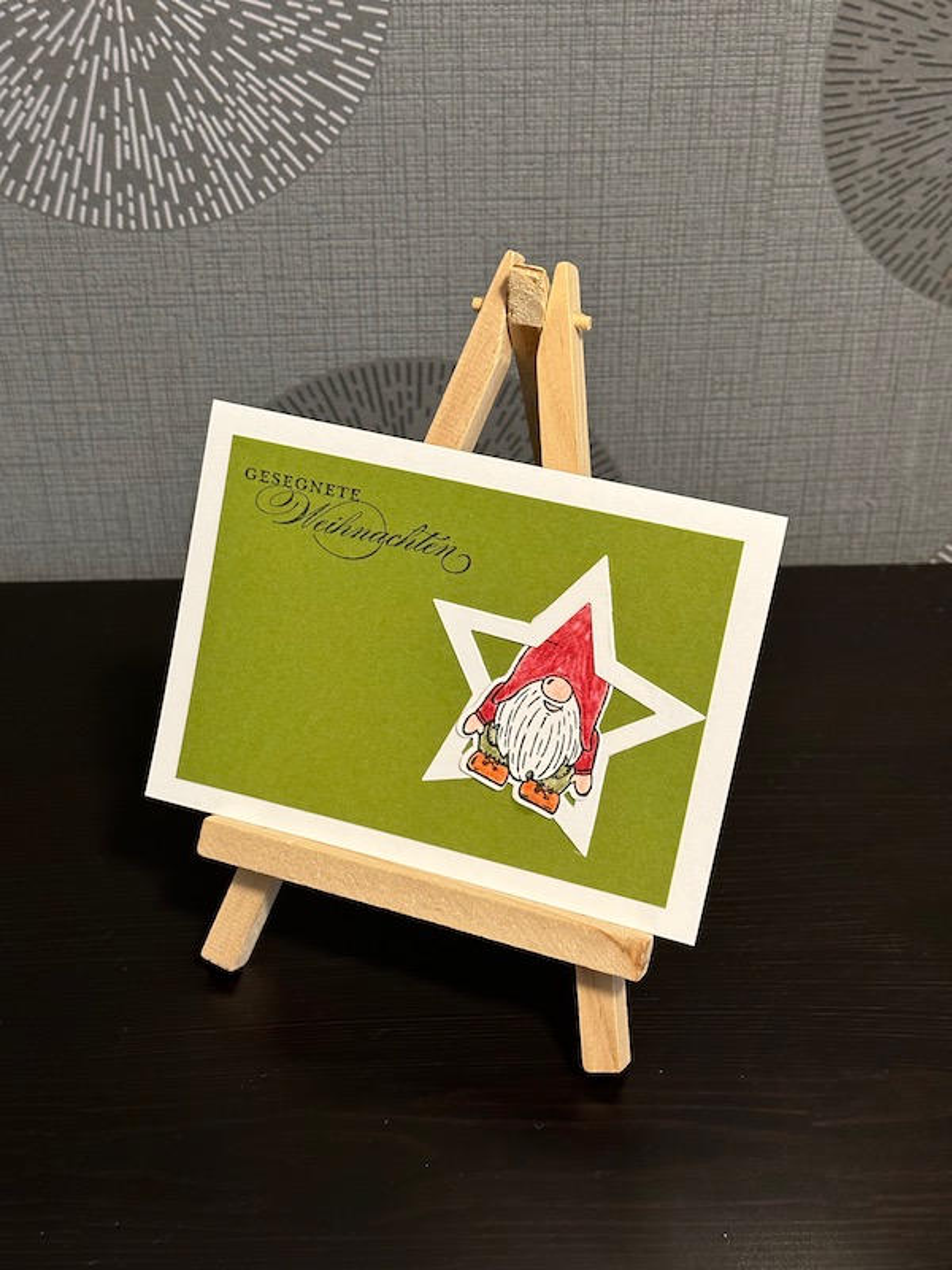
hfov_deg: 30.3
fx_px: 1760
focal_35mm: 48
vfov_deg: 39.7
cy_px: 635
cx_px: 476
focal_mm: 6.86
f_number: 1.78
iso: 250
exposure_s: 1/40
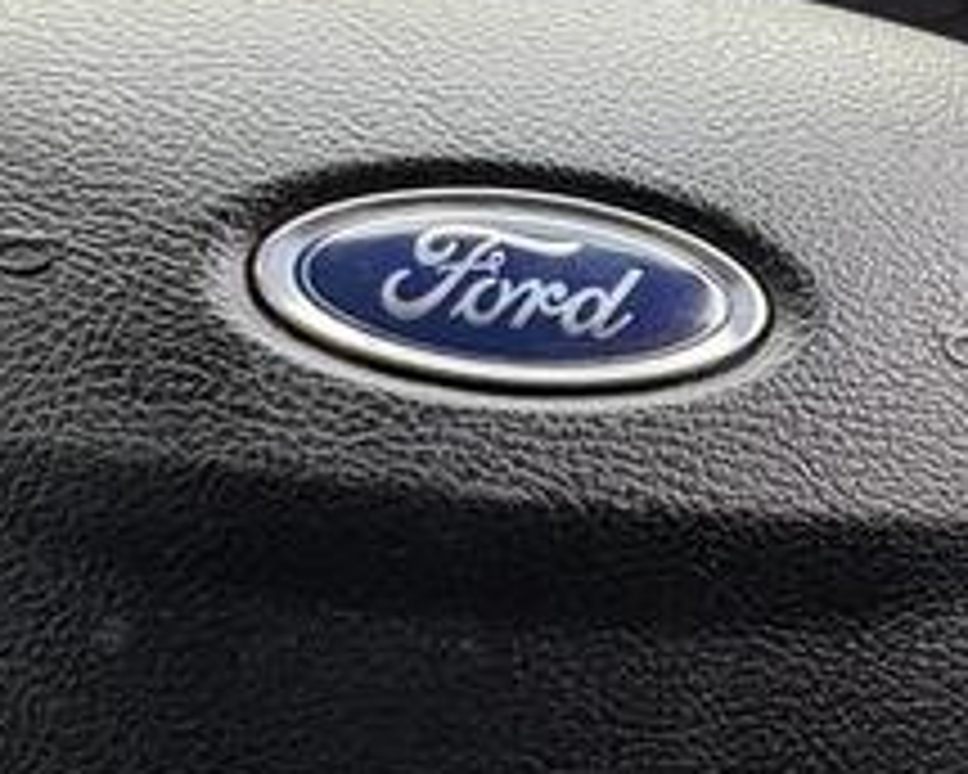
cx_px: 837
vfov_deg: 26.6
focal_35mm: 57
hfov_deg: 31.7
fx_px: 1633
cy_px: 292
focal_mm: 2.22
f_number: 2.2
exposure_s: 1/99
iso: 160
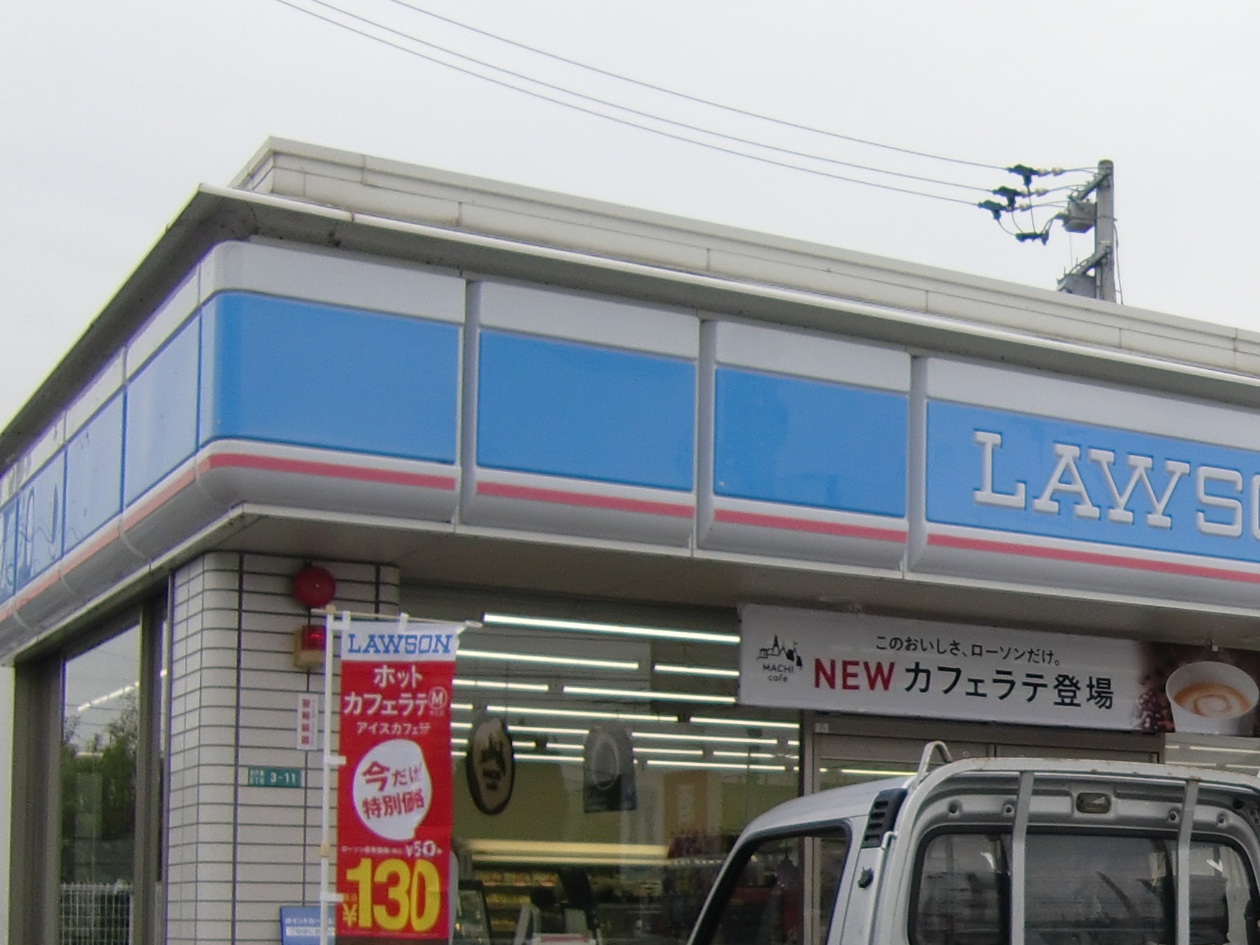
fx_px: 2330
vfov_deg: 22.4
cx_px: 1326
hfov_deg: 28.0
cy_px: 842
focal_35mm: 64
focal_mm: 4.9
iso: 64
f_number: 2.6
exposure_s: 1/500
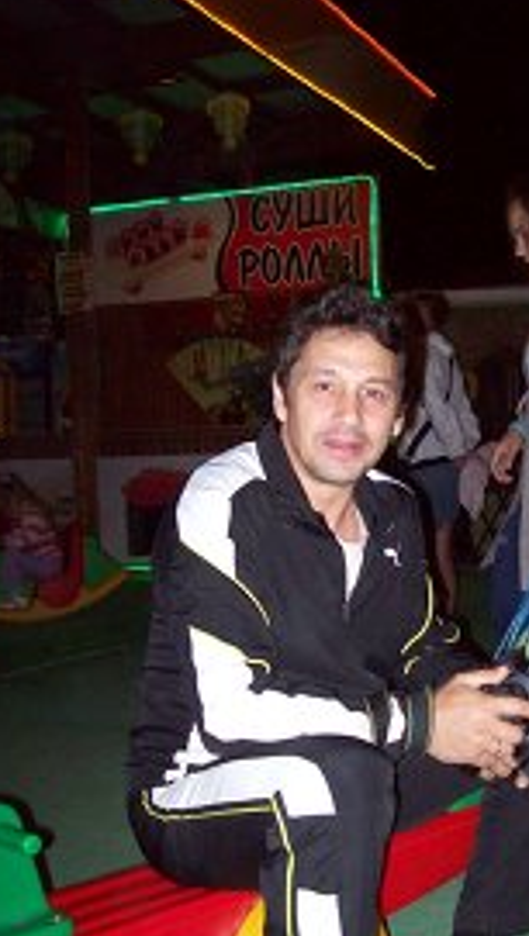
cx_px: 403
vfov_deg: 41.2
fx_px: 1243
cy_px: 546
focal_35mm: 50
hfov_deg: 23.7
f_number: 2.7
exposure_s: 1/64
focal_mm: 6
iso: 200
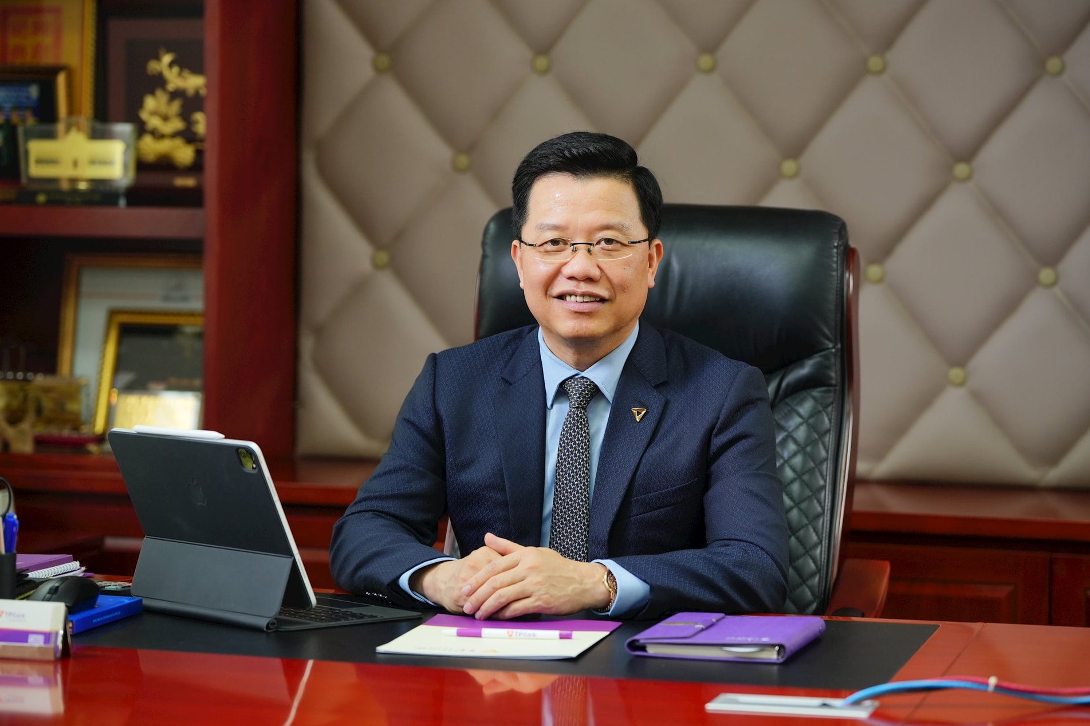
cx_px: 544
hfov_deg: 18.4
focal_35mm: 111
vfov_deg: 12.3
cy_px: 361
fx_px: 3360
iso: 640
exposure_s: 1/100
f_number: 3.5
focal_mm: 110
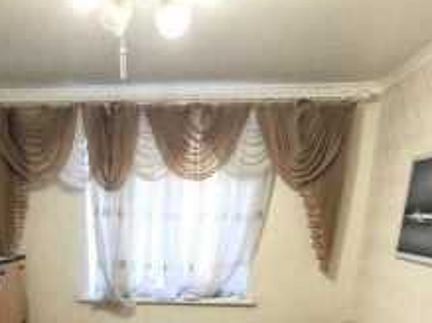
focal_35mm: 37
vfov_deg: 31.2
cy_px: 406
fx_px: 461
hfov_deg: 49.1
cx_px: 136
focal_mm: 1.76
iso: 250
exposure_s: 1/50
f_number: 2.2
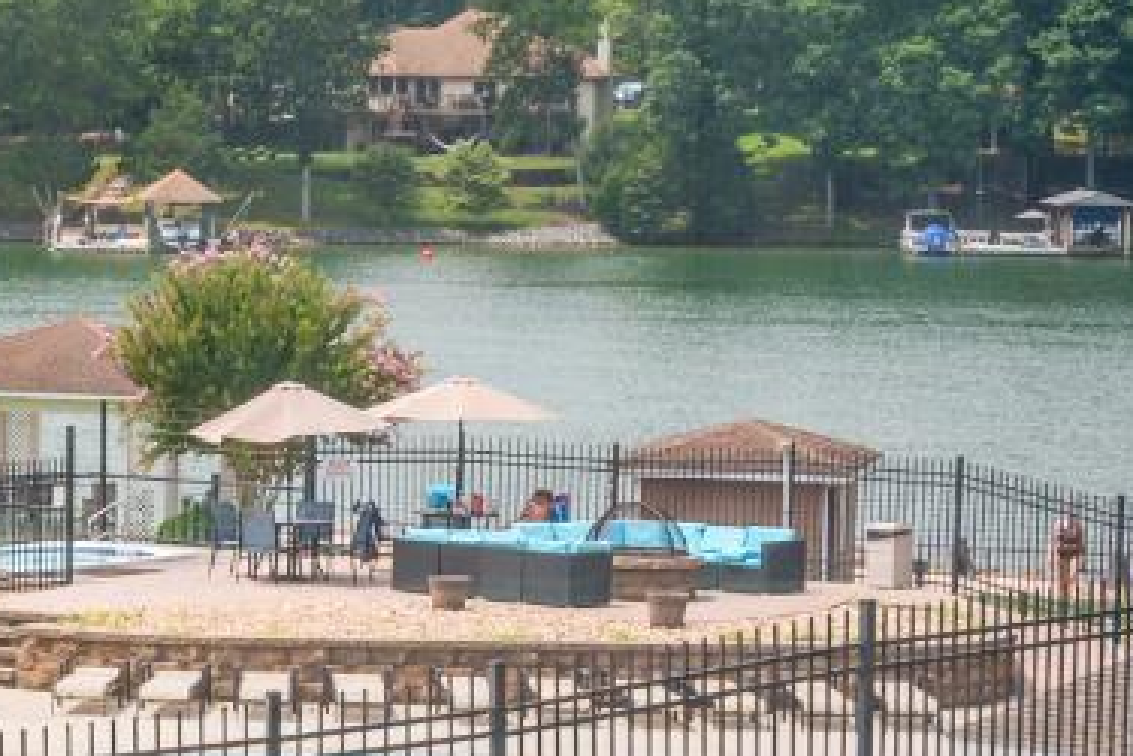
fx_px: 5035
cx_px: -625
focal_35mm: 160
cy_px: 479
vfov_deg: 8.6
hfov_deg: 12.2
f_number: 16
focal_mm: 40
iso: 125
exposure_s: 1/100
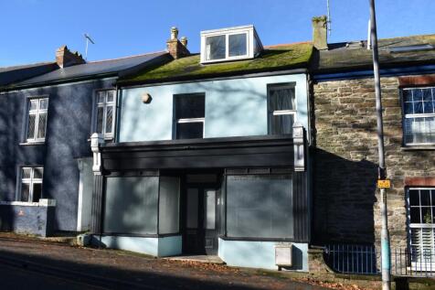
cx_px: 218
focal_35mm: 30
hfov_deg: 61.9
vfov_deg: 43.6
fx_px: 362
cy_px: 145
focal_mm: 20
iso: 140
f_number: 8
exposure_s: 1/250
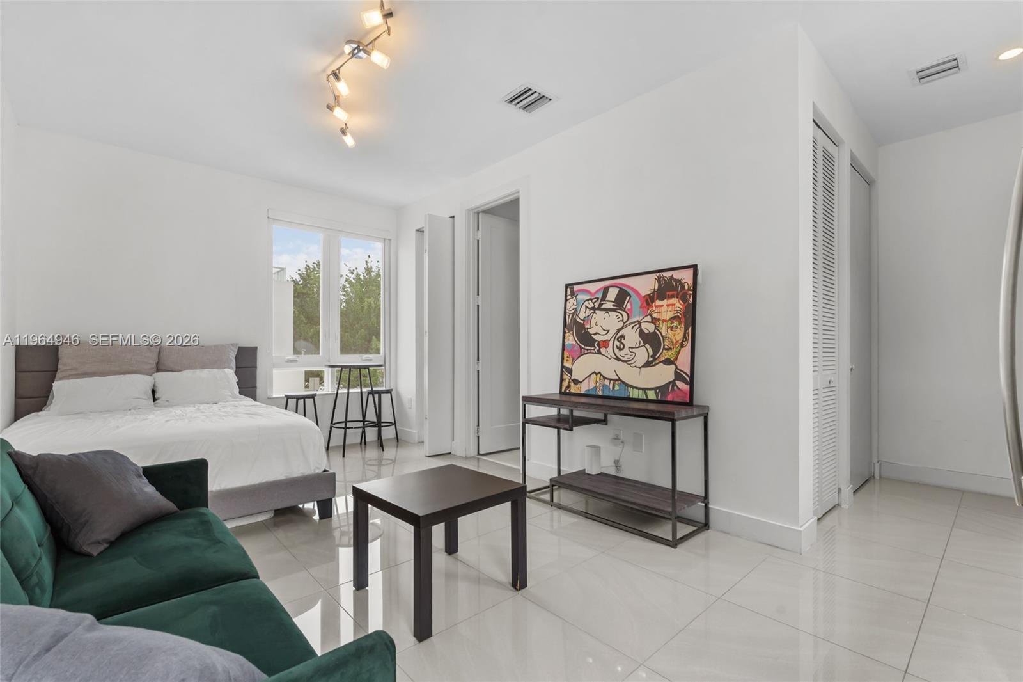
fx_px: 455
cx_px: 512
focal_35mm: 16
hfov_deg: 96.7
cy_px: 341
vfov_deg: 73.7
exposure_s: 1/10
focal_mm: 16
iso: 250
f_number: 9
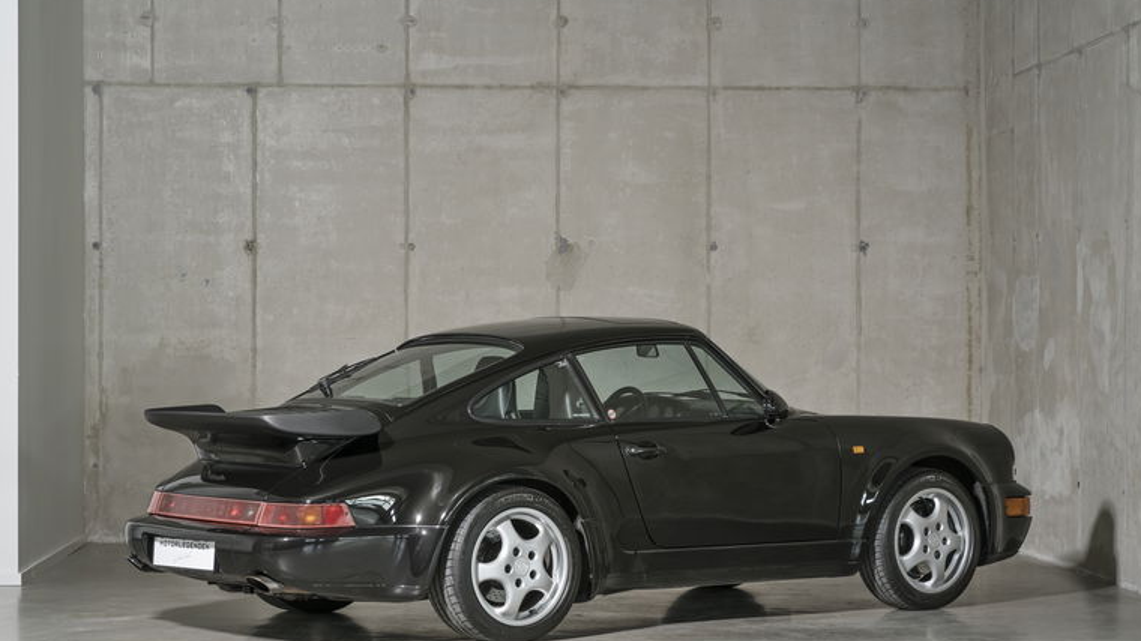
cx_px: 572
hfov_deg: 23.7
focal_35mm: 90
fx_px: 2722
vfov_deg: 13.4
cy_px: 374
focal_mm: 85
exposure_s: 1/8
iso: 1000
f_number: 9
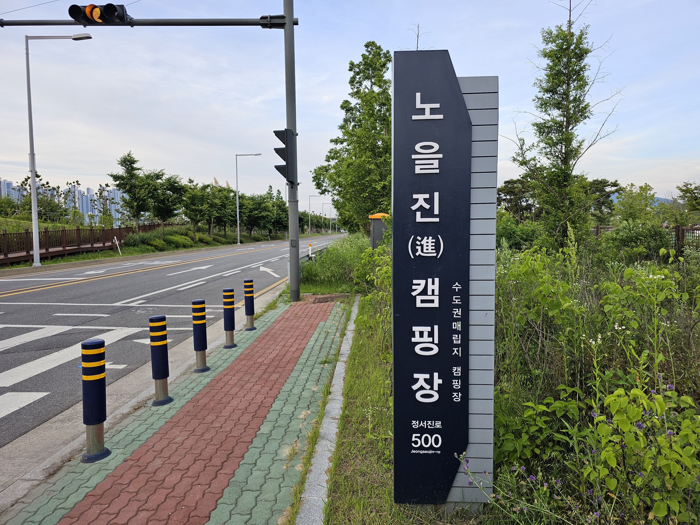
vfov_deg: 58.9
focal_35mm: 23
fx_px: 465
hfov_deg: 73.9
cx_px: 350
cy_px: 262
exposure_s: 1/180
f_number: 1.7
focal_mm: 6.3
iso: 25
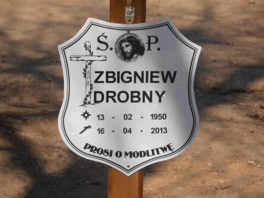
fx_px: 1510
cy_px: 99
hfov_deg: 10.0
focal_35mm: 198
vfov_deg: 7.5
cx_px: 132
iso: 80
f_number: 5.8
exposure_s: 1/640
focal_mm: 35.05
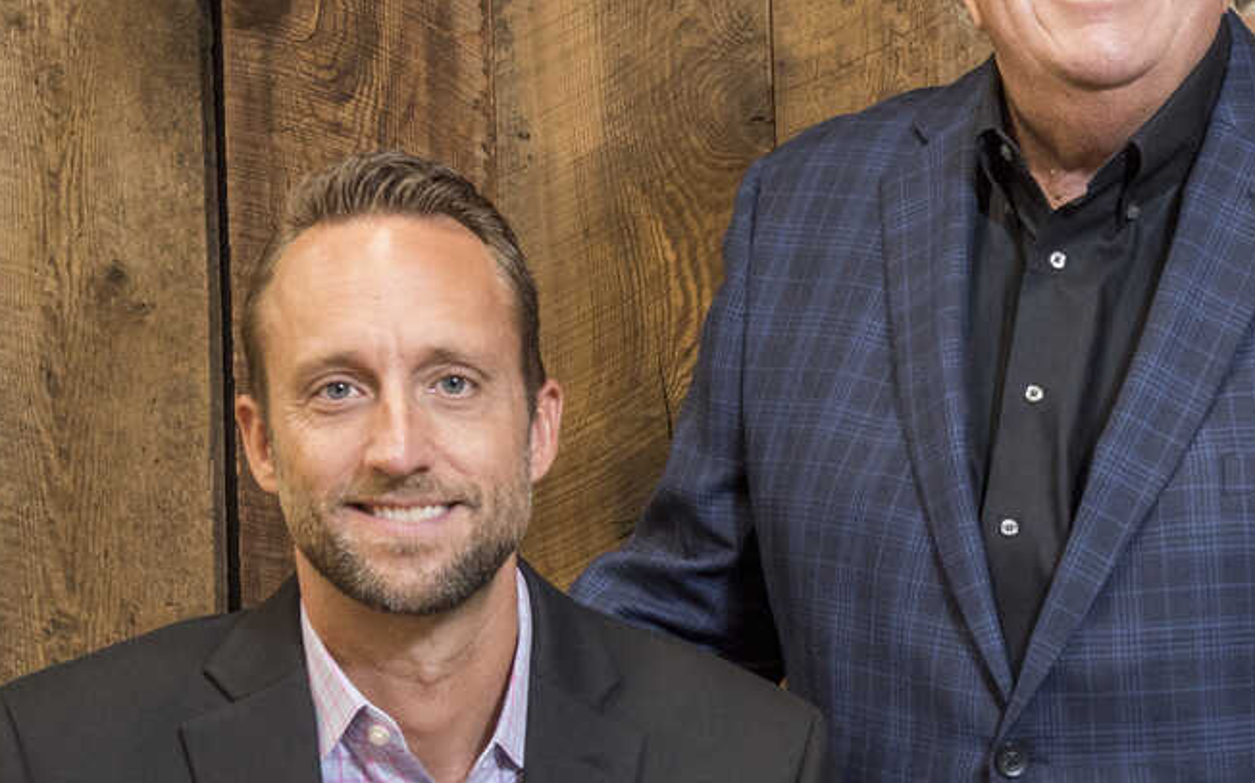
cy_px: 521
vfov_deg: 12.1
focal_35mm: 108
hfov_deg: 18.9
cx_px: 1172
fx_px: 3693
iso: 500
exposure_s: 1/80
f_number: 5.6
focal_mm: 40
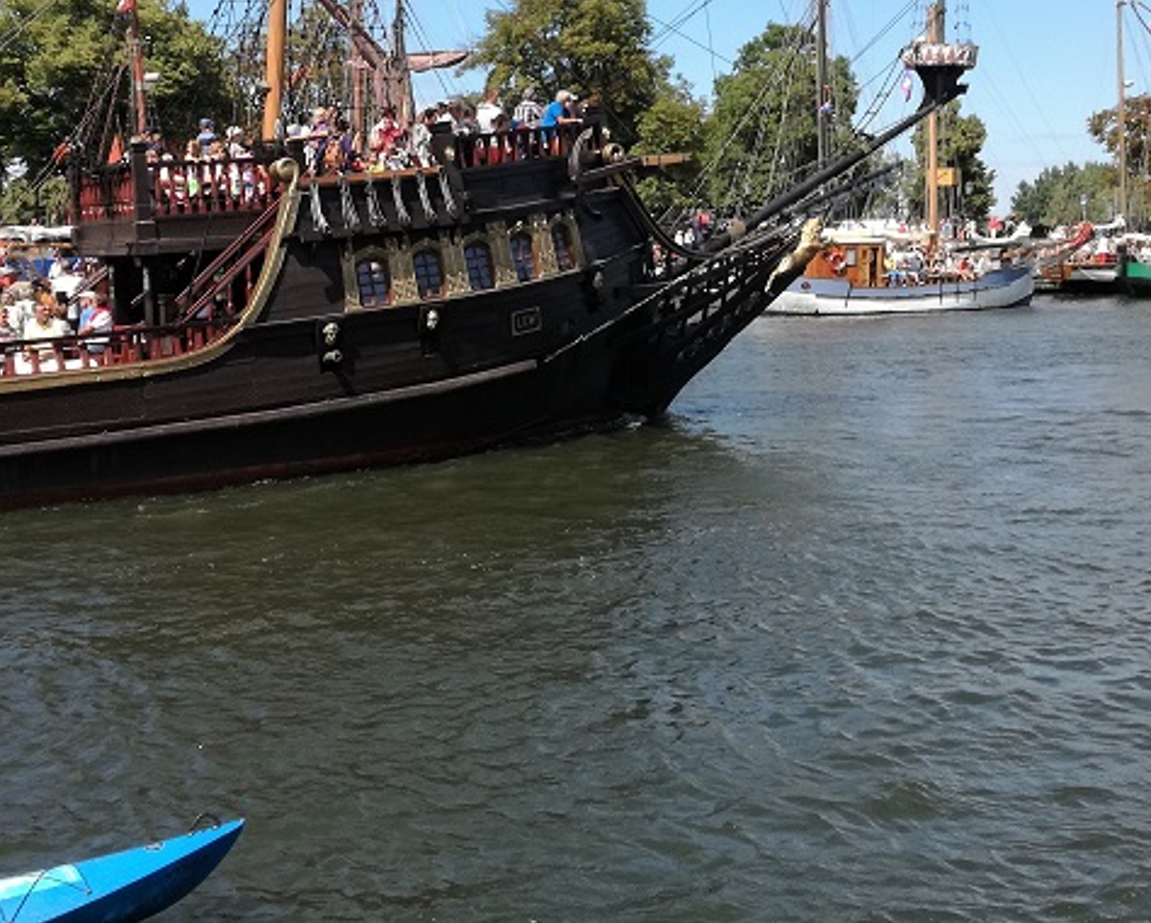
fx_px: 1705
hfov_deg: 37.2
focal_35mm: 50
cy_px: 285
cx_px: 498
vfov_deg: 30.0
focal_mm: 3.79
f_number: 2
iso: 50
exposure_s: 1/973
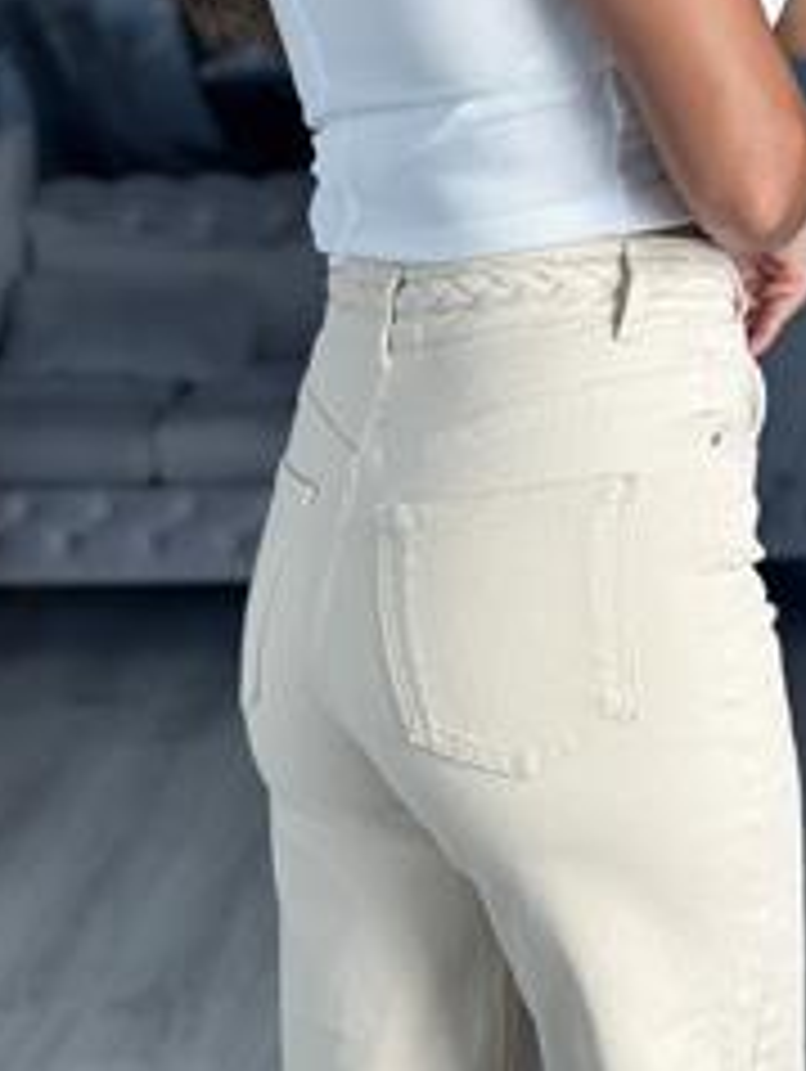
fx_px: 3161
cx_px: 536
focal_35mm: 102
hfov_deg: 14.5
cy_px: 1030
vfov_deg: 18.8
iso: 80
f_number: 1.78
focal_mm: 6.86
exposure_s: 1/320
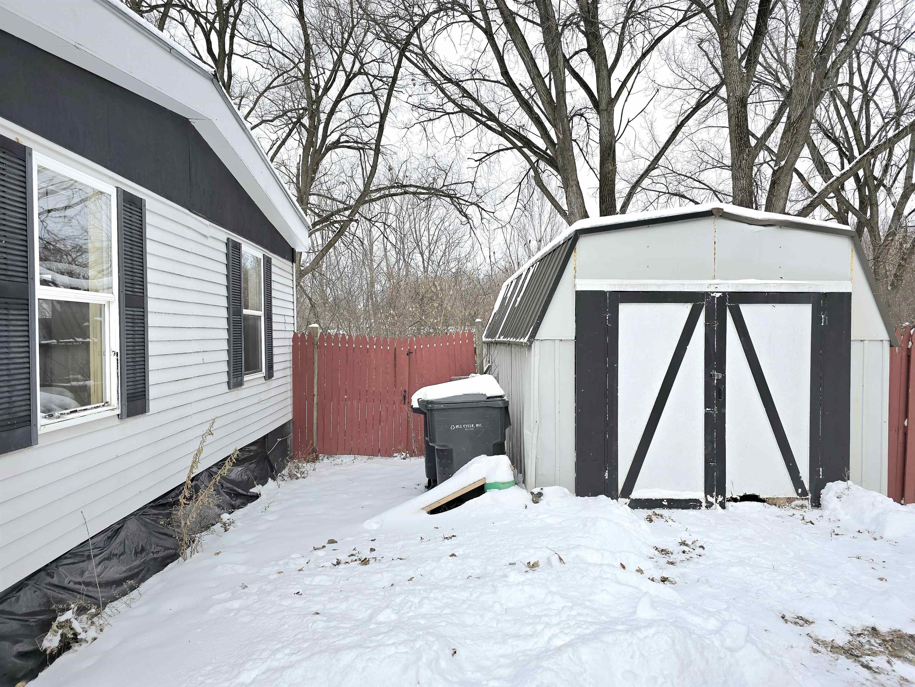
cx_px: 458
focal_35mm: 23
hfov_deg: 73.9
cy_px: 344
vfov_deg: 58.9
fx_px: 608
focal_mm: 6.3
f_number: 1.7
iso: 12
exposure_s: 1/400
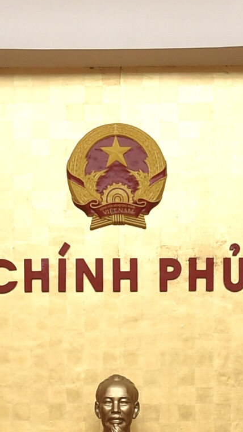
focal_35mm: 178
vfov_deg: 11.8
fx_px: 2039
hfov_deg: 6.8
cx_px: 95
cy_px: 534
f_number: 4.5
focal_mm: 35
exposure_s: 1/160
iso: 1000
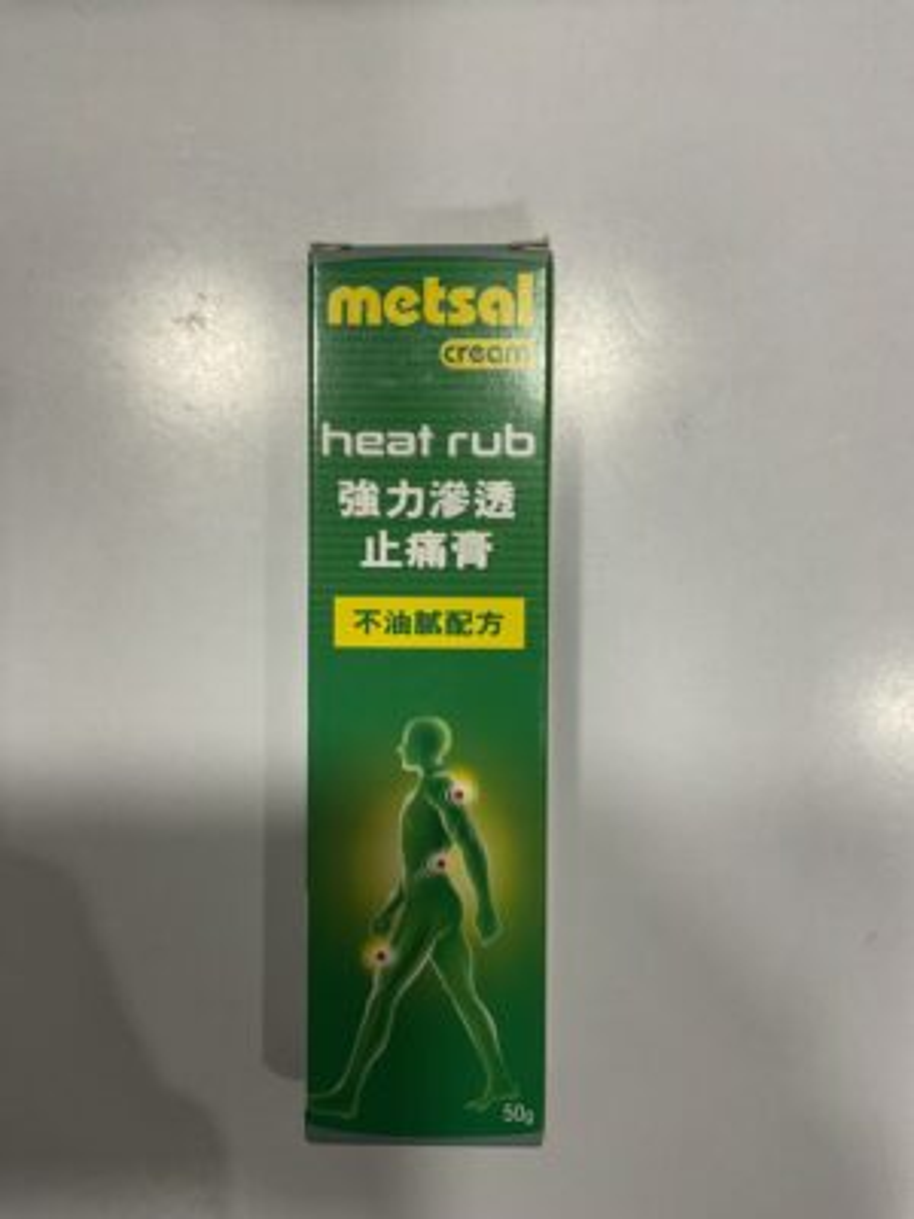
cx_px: 457
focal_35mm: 29
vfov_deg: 61.7
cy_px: 610
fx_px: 1021
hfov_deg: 48.2
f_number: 1.8
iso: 40
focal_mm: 3
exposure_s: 1/60
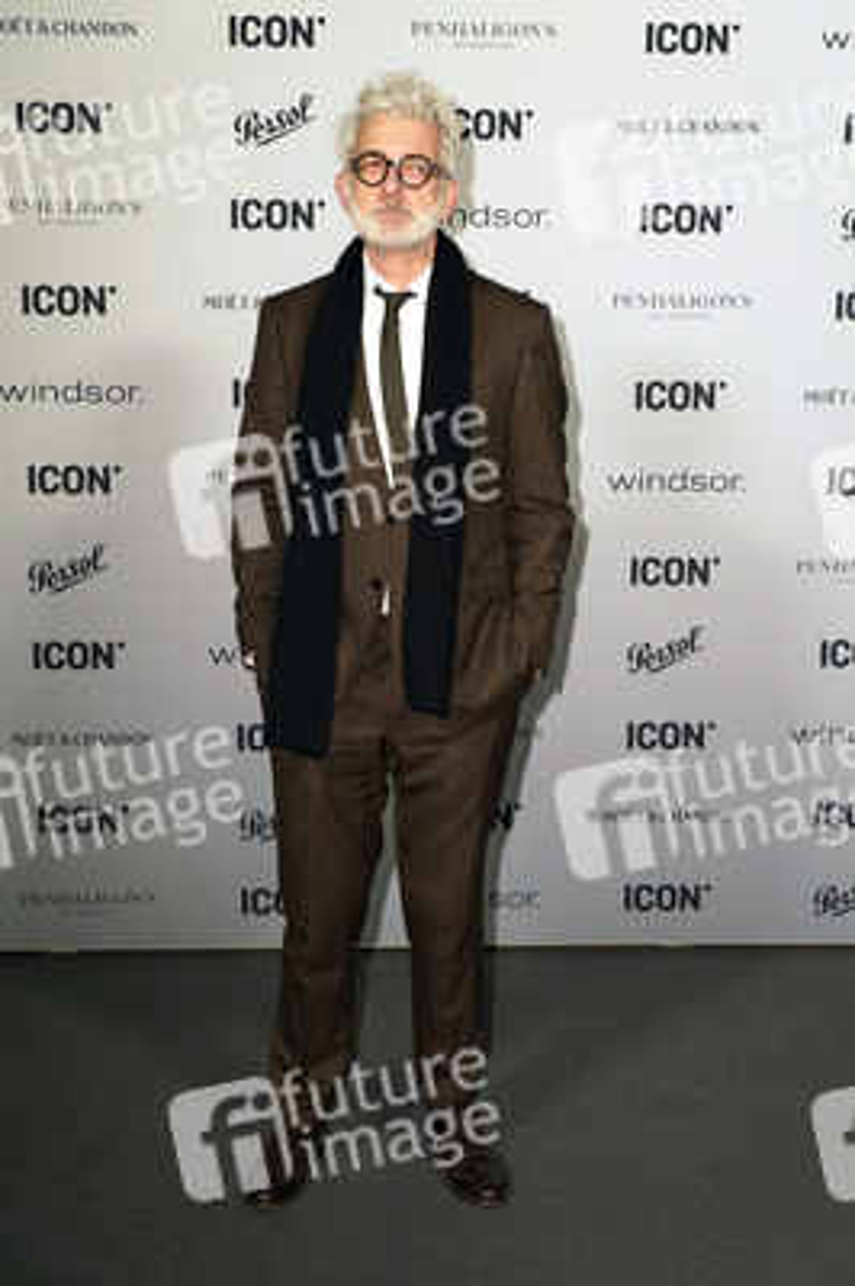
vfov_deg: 36.3
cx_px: 428
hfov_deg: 24.6
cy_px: 643
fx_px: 1963
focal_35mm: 55
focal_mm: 55
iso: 1600
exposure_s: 1/250
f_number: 5
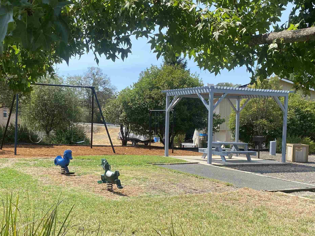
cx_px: 125
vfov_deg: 33.4
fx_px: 391
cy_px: 149
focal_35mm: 43
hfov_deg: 43.6
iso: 32
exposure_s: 1/1330
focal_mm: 4.25
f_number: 1.8
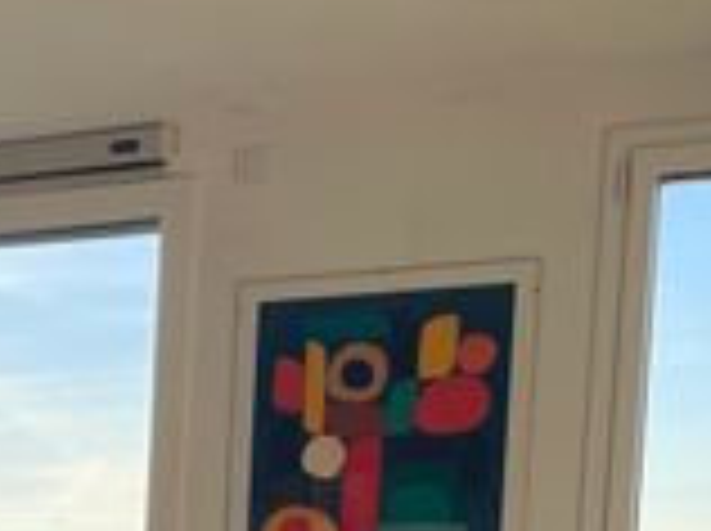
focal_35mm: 99
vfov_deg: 13.8
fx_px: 2030
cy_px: 837
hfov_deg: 17.5
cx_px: -414
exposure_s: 1/255
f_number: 1.6
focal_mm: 4.2
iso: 32
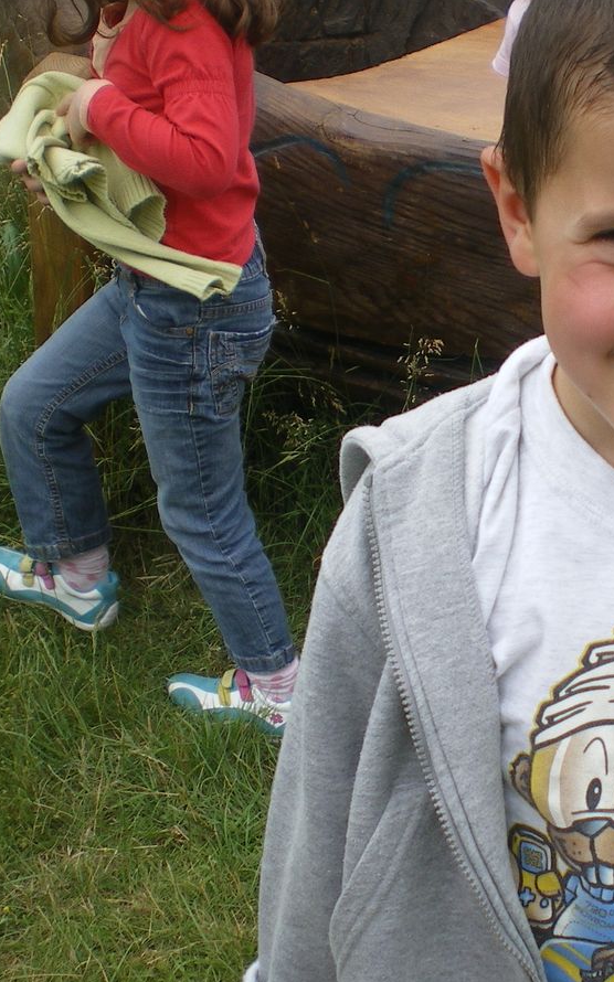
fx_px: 1875
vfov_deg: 29.4
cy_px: 514
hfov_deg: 18.1
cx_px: 628
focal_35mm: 70
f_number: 3.1
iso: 50
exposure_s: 1/500
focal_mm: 6.3
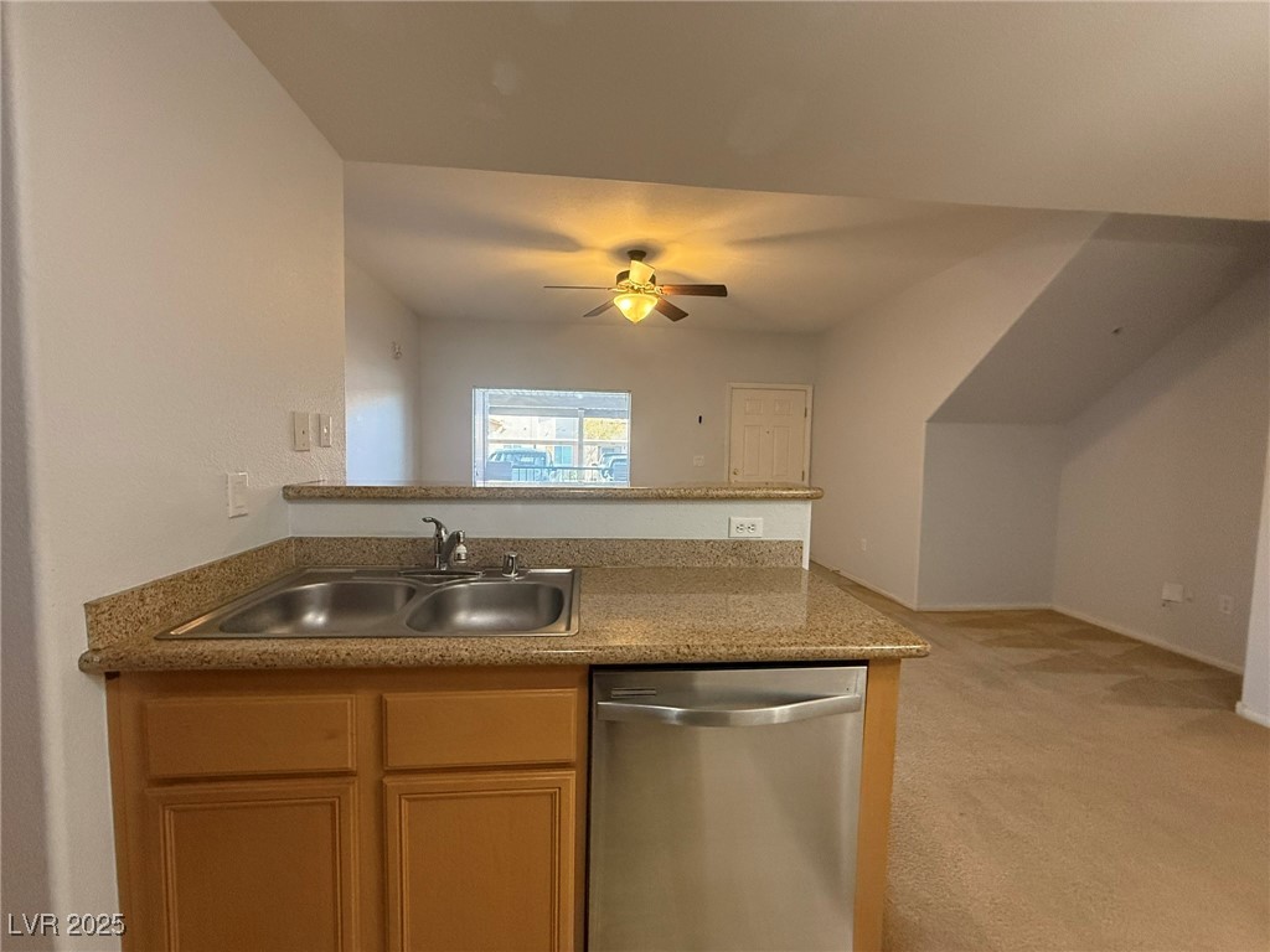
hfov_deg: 102.1
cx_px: 635
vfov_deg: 85.7
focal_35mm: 14
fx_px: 514
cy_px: 476
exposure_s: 1/120
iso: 640
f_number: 2.2
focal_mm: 2.22
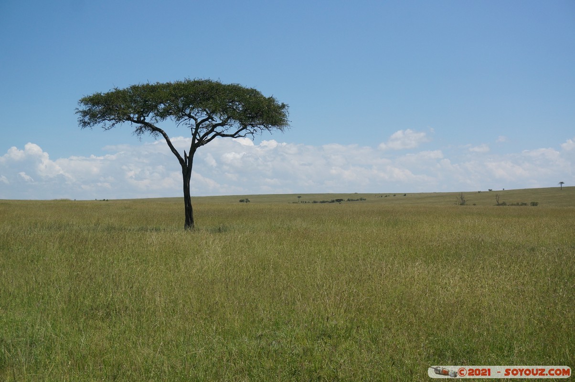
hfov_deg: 36.0
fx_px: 885
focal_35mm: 56
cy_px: 191
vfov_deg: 24.3
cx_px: 288
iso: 400
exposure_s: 1/4000
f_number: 6.3
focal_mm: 37
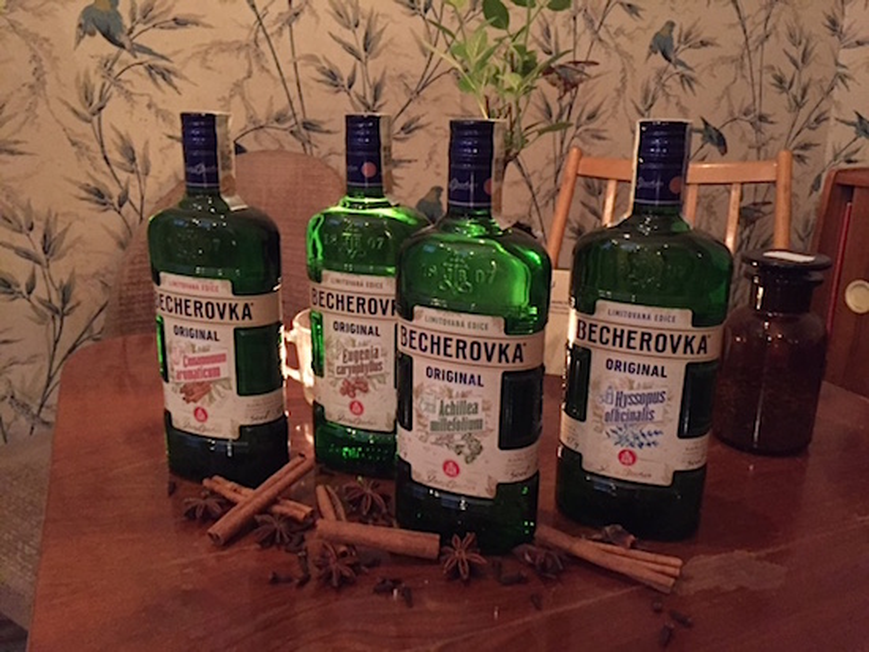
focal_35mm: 29
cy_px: 326
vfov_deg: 48.3
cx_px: 434
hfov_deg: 61.6
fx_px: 728
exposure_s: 1/15
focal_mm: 4.15
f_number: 2.2
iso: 800
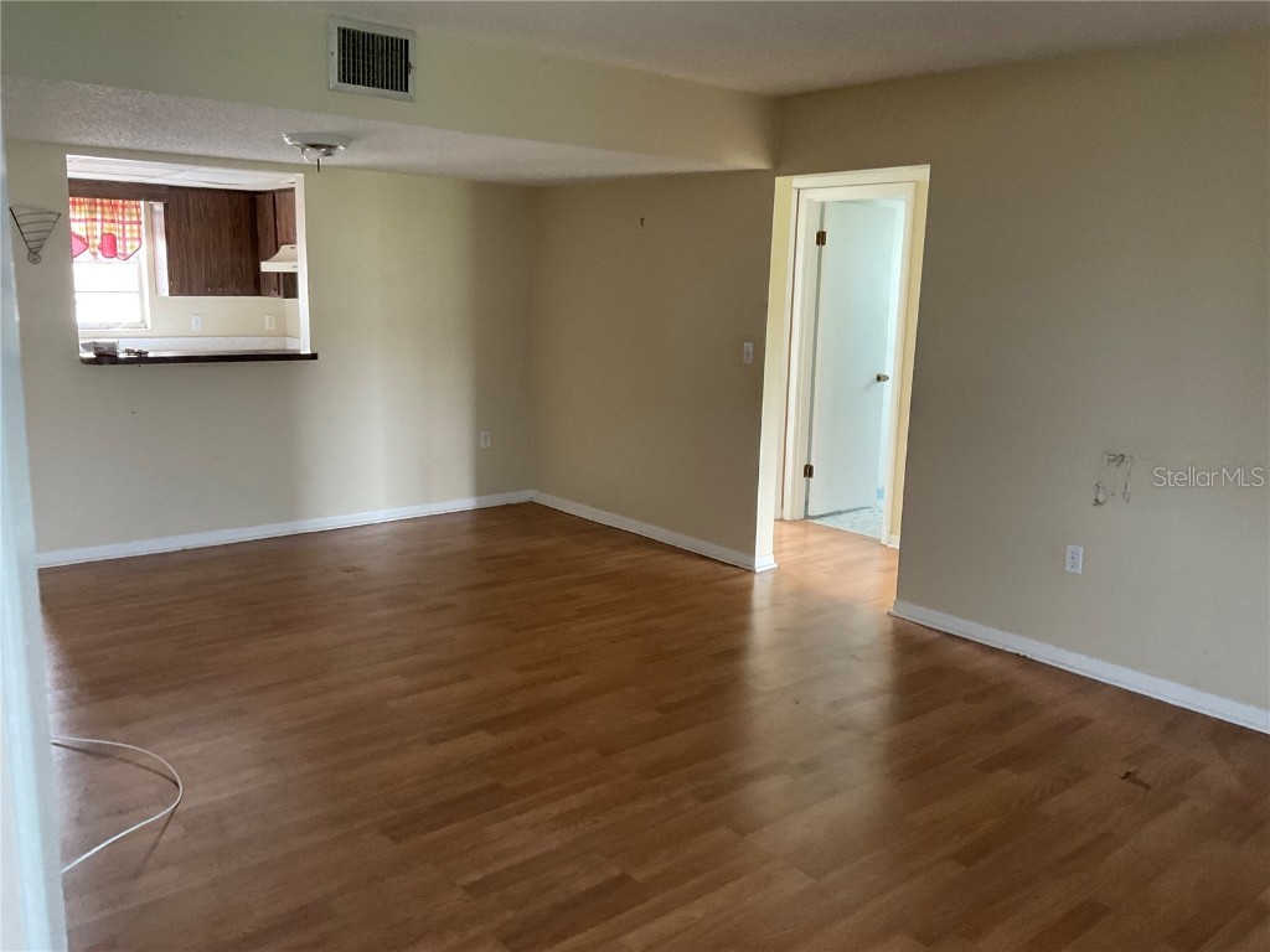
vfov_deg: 48.2
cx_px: 635
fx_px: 1064
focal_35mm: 29
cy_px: 476
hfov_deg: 61.7
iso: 200
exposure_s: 1/60
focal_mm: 3
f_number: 1.8
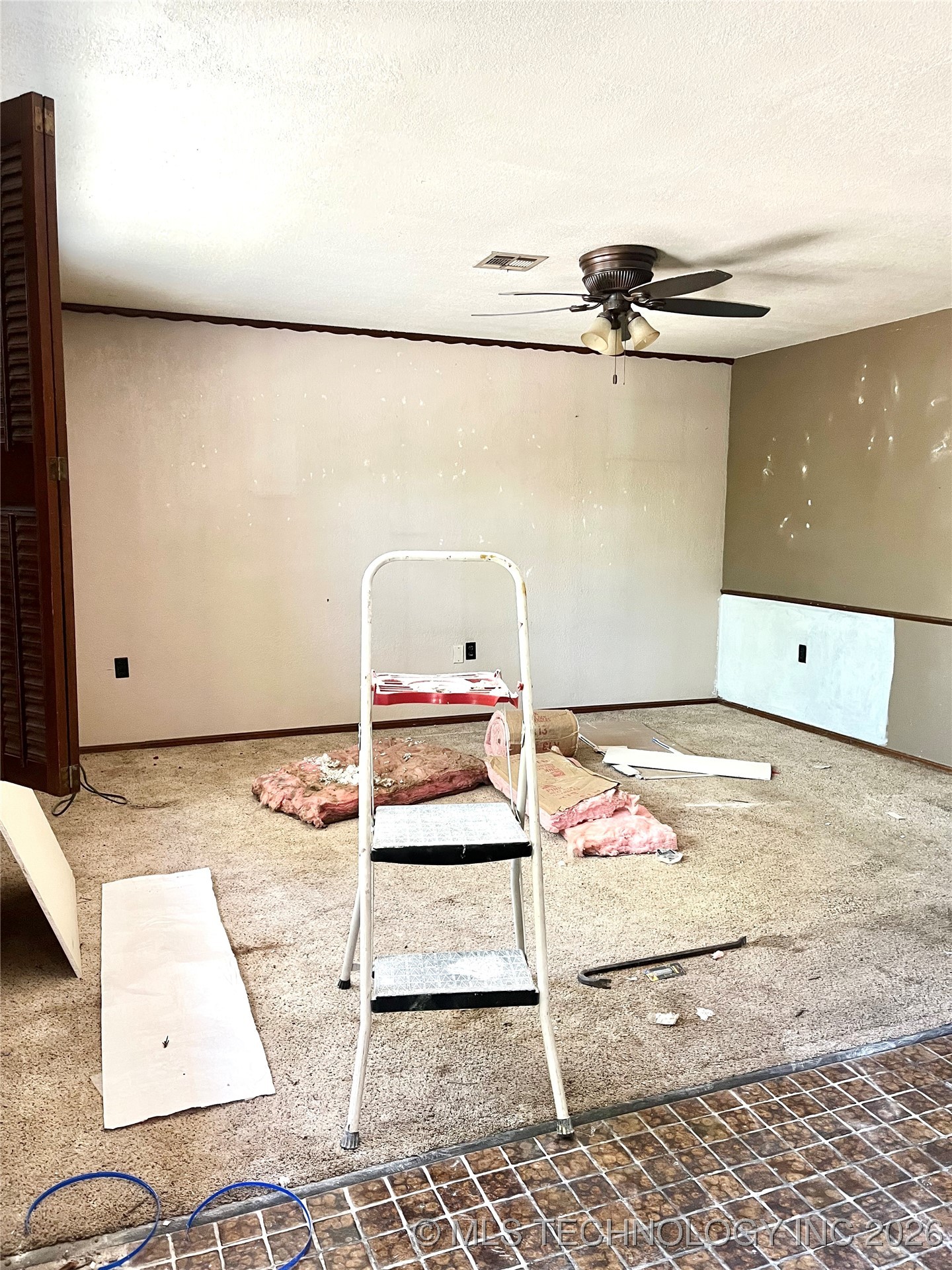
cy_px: 635
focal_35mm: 26
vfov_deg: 67.3
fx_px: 953
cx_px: 476
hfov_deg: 53.1
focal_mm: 5.1
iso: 250
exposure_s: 1/60
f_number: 1.6
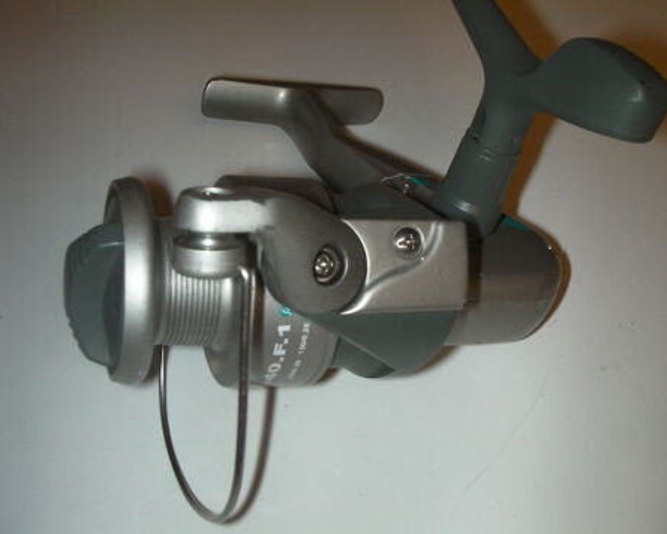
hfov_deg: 45.8
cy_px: 266
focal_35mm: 40
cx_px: 343
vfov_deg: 37.3
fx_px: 790
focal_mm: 6.3
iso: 200
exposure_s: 1/30
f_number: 5.6
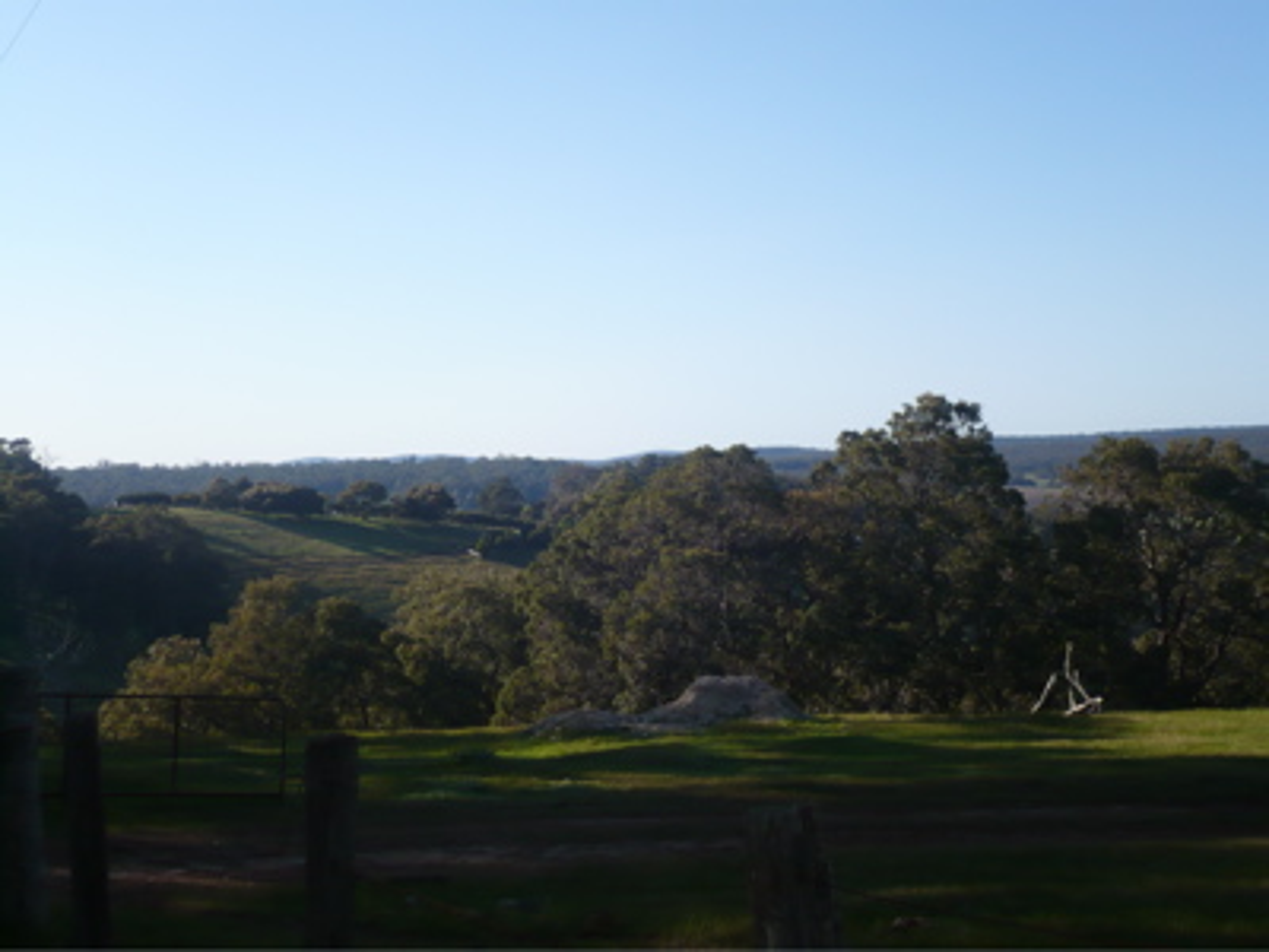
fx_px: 2016
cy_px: 476
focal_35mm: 55
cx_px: 634
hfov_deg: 34.9
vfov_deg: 26.6
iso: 100
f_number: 3.5
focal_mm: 9.1
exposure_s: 1/800
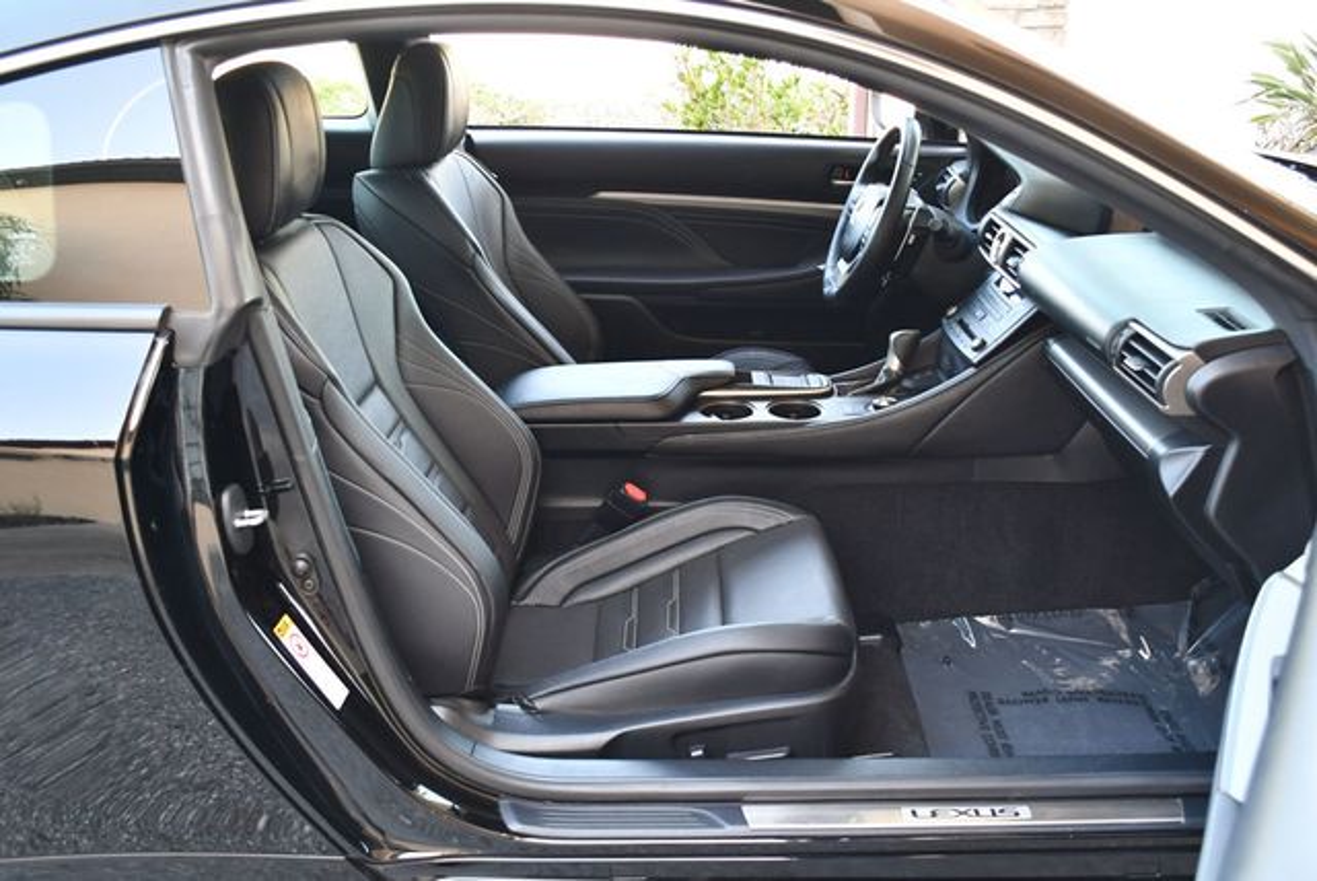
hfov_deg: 53.1
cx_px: 658
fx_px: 1318
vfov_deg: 36.9
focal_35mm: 36
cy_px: 440
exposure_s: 1/125
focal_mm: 18
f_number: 3.5
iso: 800
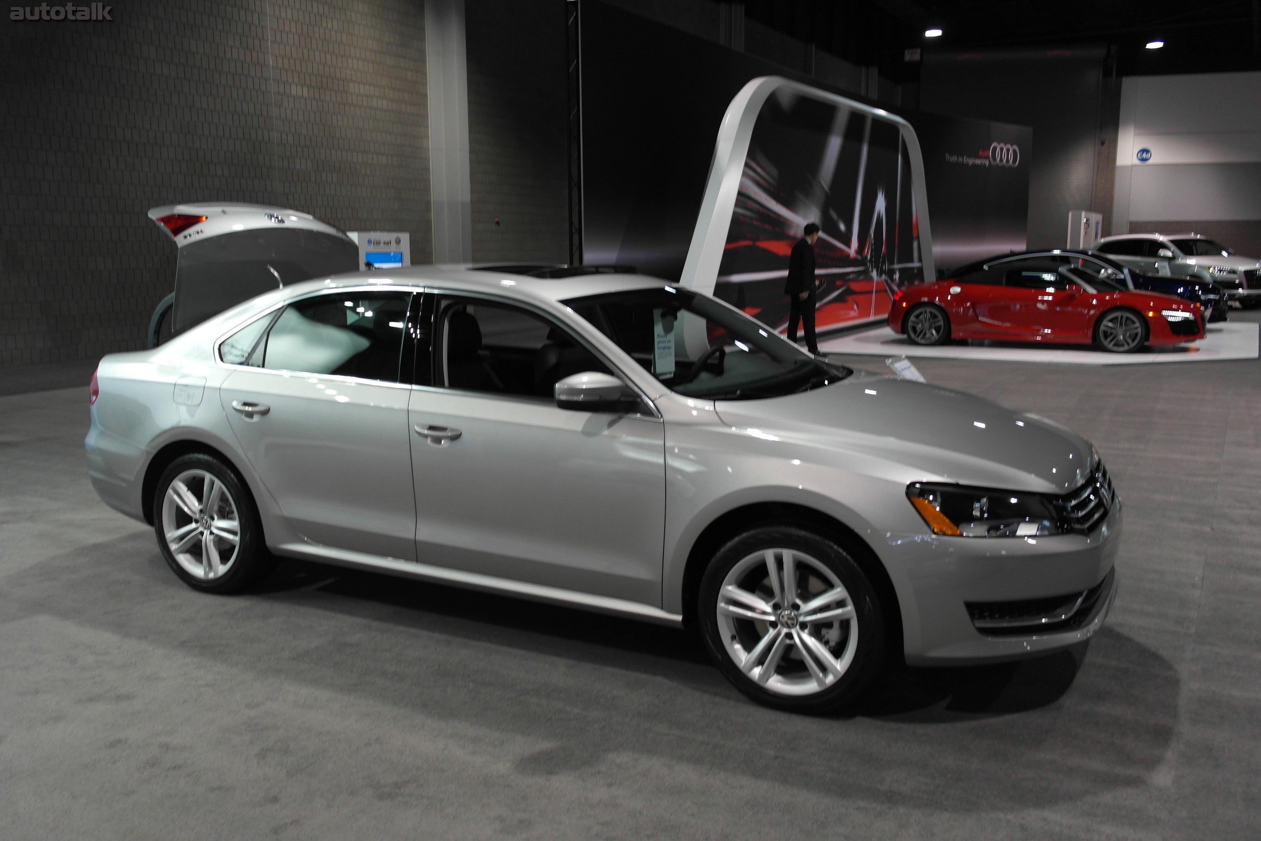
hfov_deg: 61.9
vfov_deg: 43.6
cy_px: 420
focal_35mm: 30
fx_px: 1051
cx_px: 630
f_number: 3.5
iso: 400
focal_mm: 20
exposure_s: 1/40
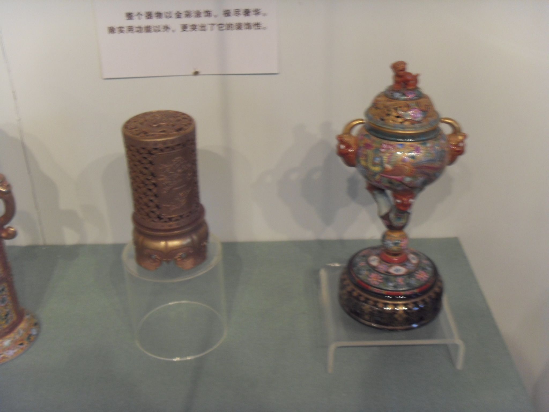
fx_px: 714
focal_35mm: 45
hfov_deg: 42.1
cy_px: 206
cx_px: 274
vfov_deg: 32.2
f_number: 3.7
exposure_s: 1/3
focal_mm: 7.7
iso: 200
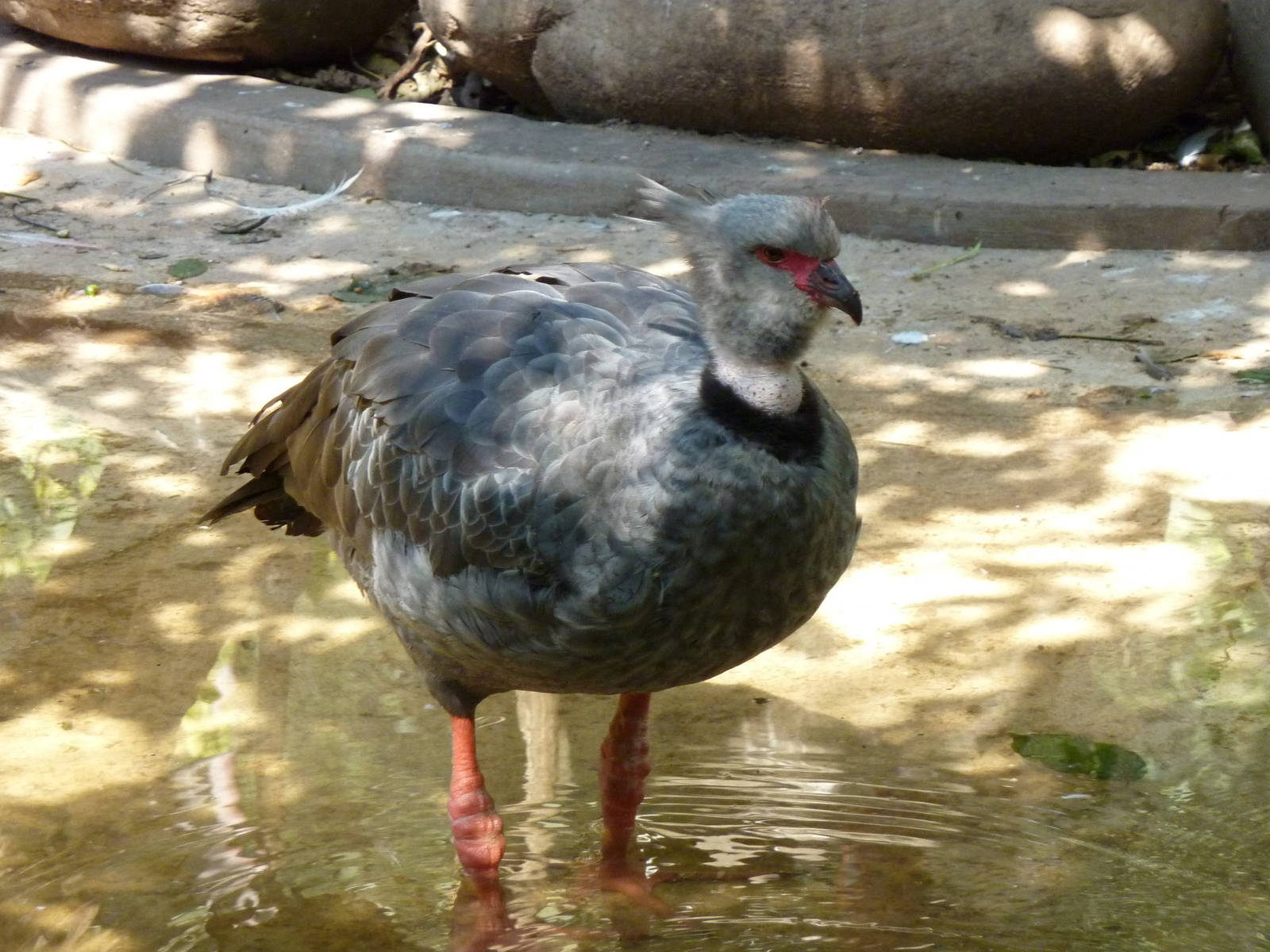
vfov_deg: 6.6
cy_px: 476
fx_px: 8255
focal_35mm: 225
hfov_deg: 8.8
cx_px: 635
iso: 400
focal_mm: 37
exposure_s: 1/160
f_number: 4.6
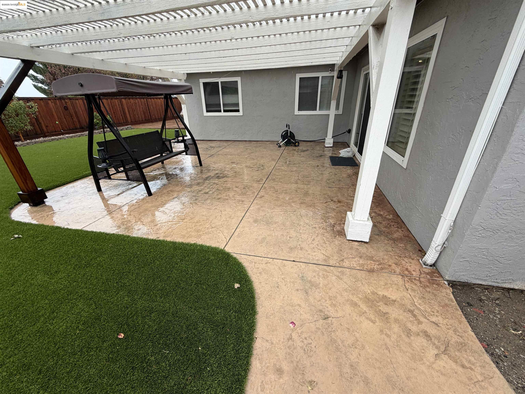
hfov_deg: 102.1
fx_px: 212
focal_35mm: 14
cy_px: 197
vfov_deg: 85.7
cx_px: 262
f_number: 2.2
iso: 50
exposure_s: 1/121
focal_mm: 2.22
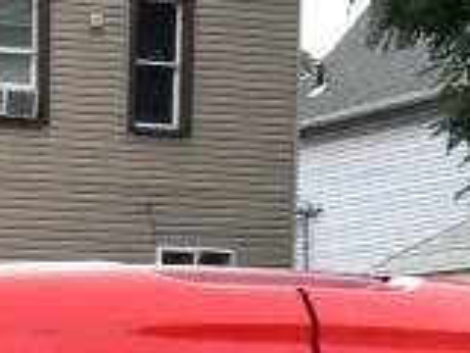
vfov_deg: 7.3
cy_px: 965
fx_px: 2525
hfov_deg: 10.3
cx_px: -220
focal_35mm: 186
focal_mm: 4.15
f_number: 2.2
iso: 32
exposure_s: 1/120
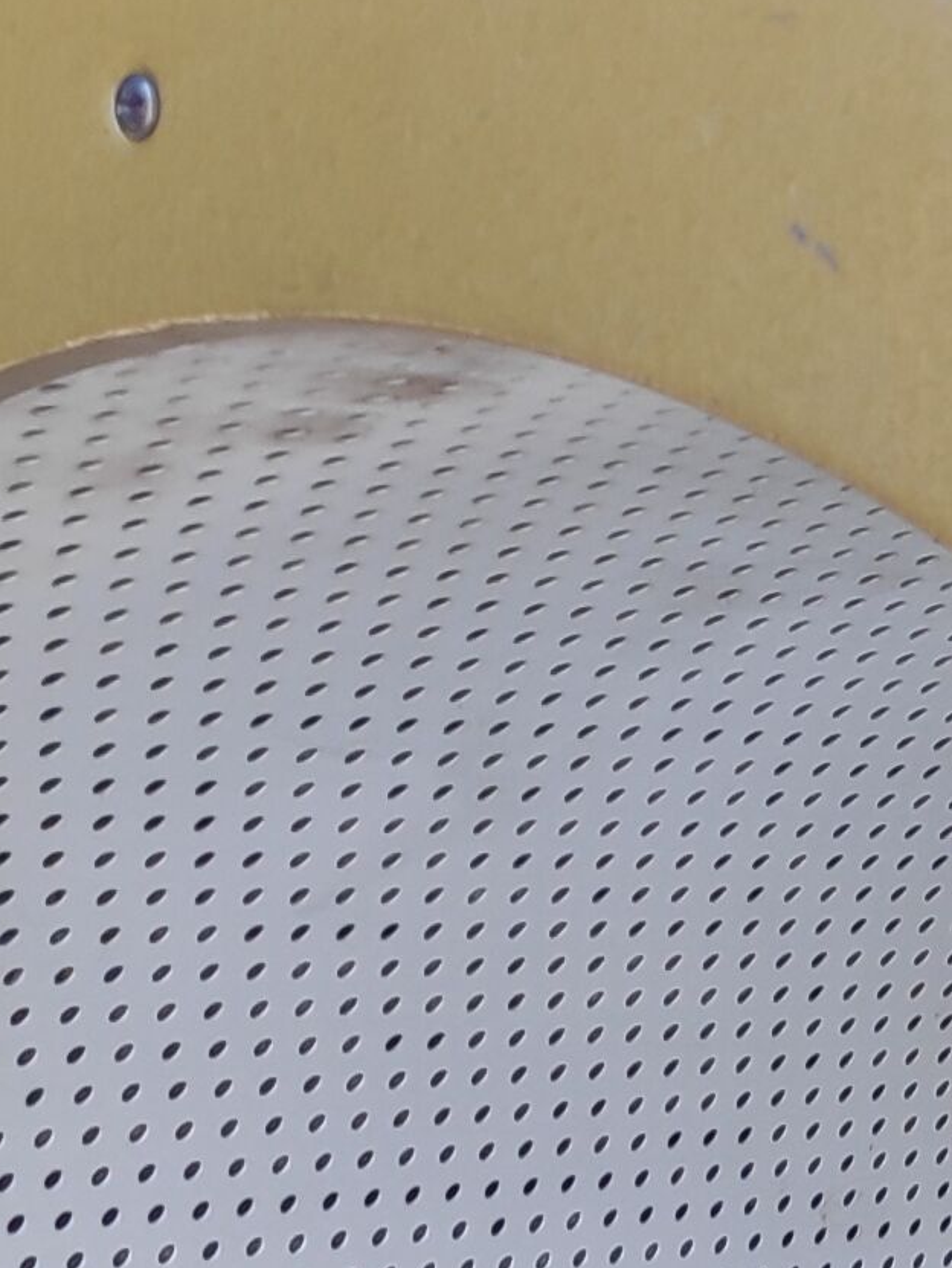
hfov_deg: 14.6
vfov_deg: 17.4
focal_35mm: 97
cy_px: 2090
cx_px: 1233
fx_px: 3554
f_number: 1.9
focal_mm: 3.94
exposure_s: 1/100
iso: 100
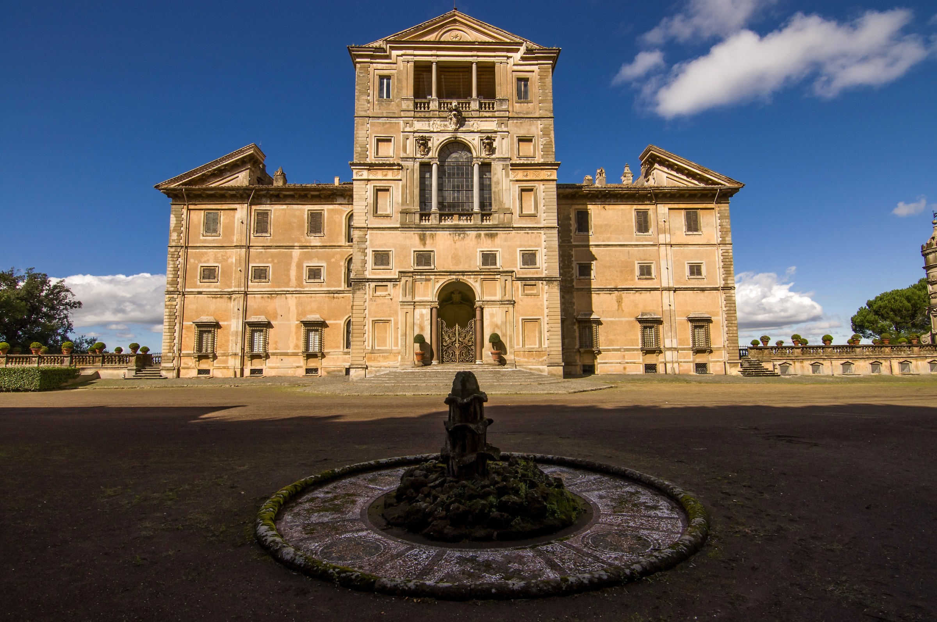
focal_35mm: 16
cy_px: 311
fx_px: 429
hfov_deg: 95.1
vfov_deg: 71.9
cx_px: 468
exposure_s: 1/320
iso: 320
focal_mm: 11
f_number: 10
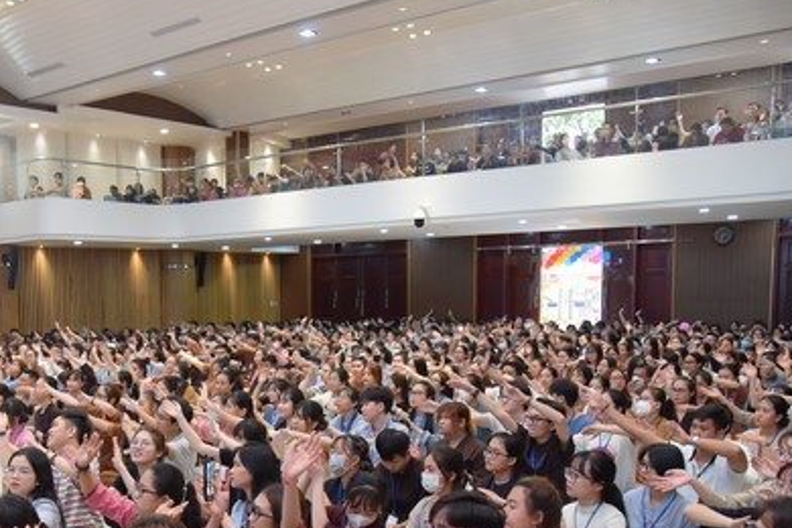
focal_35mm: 40
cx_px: 236
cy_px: 412
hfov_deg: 47.3
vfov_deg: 32.6
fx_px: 880
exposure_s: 1/125
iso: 1250
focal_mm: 24
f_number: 4
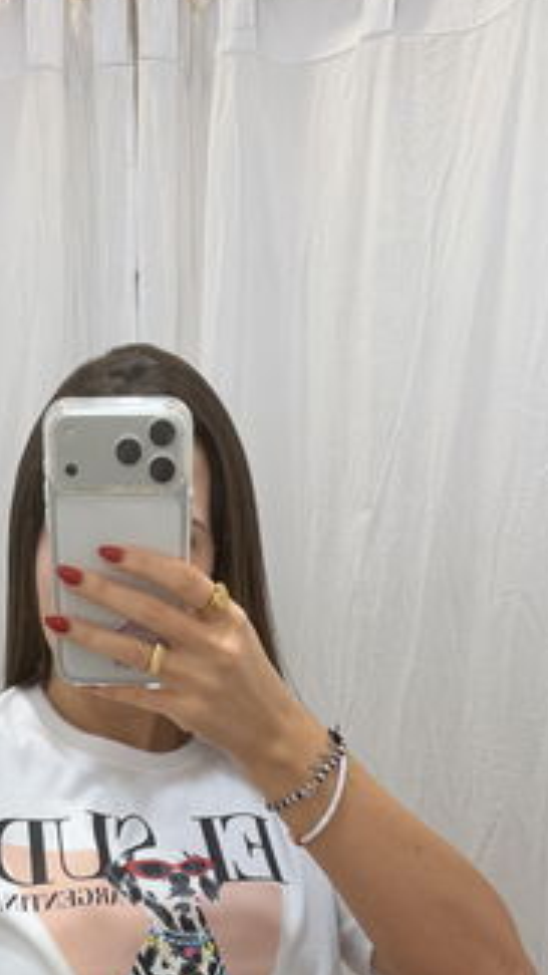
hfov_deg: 27.2
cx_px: 111
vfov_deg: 45.0
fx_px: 1112
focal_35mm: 43
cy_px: 781
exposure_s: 1/100
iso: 125
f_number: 1.78
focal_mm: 6.76
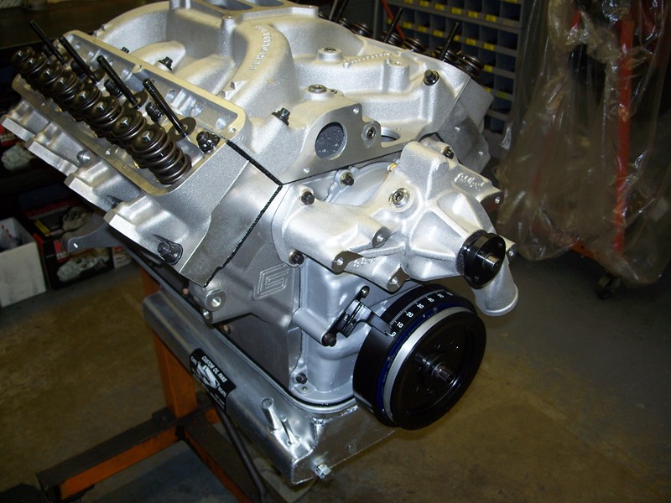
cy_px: 252
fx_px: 717
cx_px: 336
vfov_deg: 38.7
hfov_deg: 50.1
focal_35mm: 37
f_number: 2.8
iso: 125
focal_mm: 7.8
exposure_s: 1/60
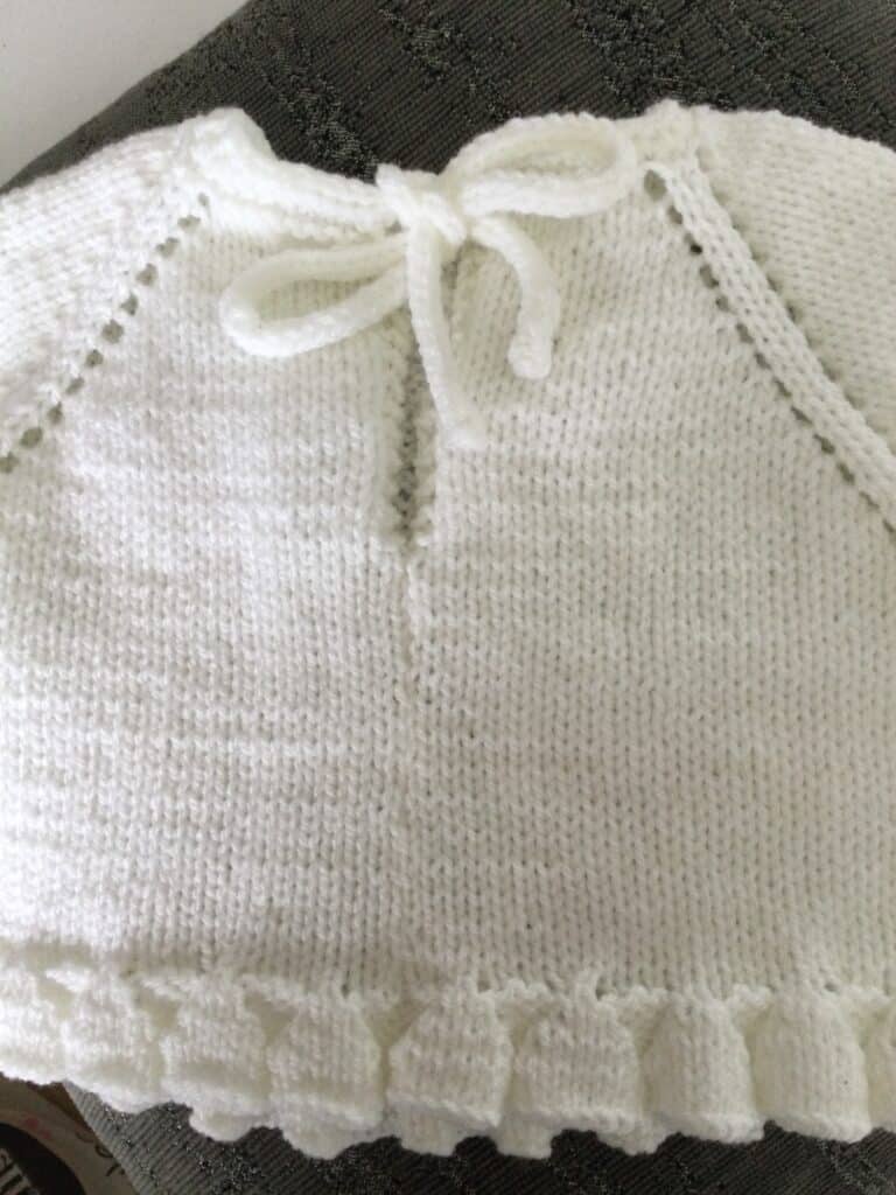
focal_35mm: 31
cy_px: 598
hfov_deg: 45.4
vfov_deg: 58.4
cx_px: 448
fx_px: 1070
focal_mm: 3.3
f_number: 2.4
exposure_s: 1/33
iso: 64
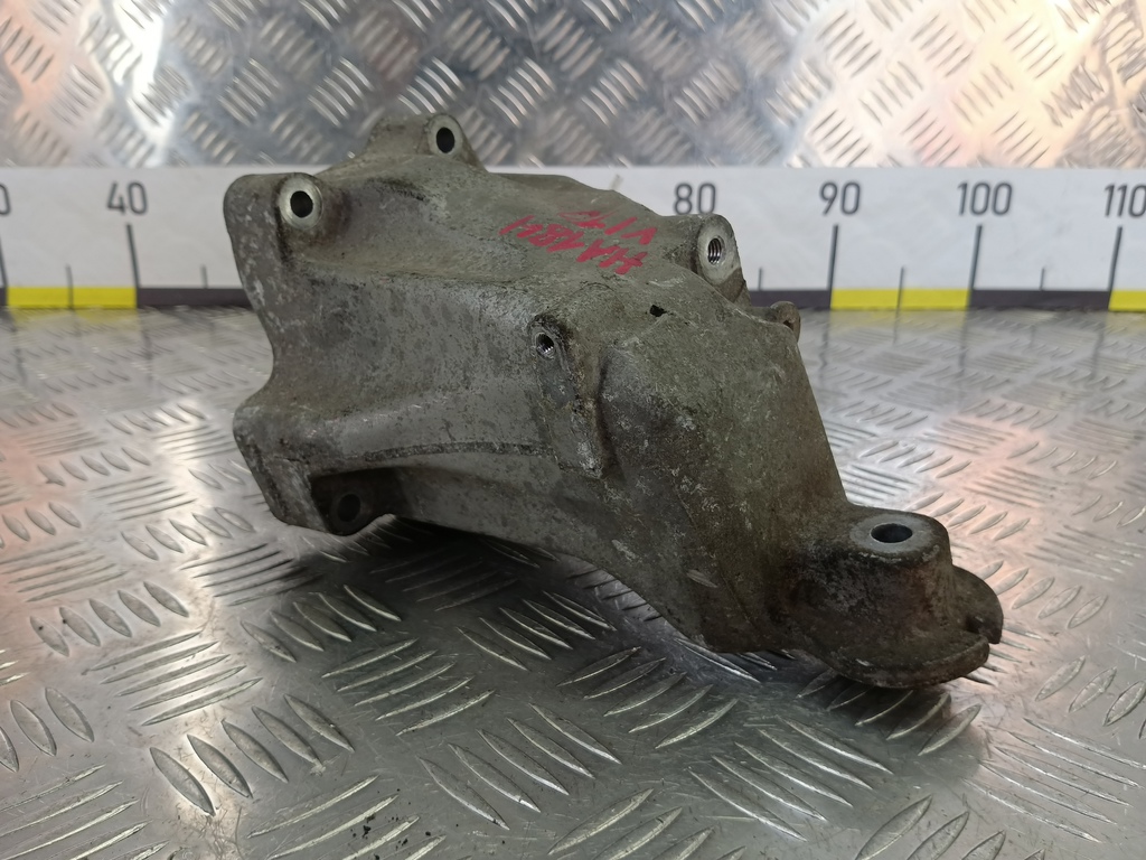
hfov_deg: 73.9
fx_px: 761
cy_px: 430
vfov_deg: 58.9
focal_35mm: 23
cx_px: 573
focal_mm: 4.11
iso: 155
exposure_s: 1/100
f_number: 1.6
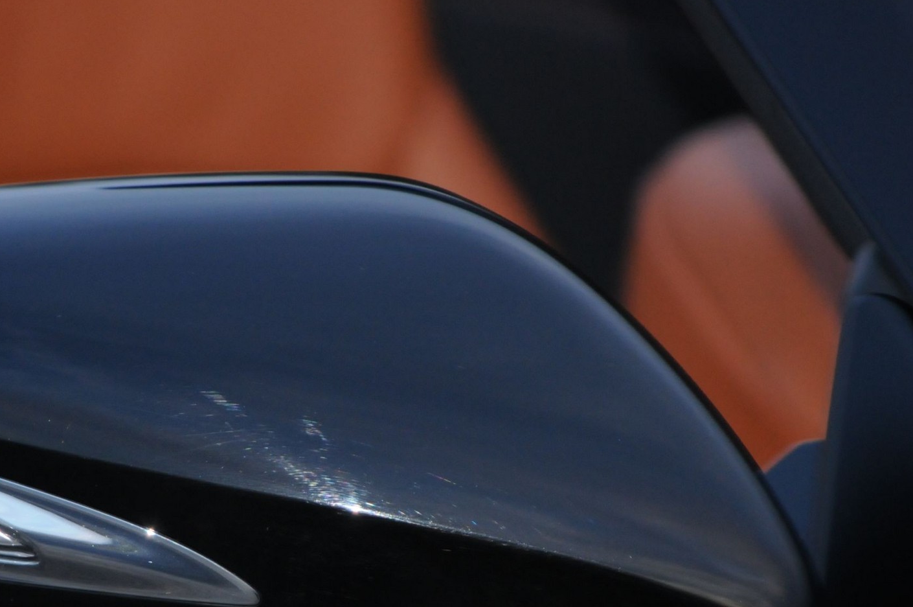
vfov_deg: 2.6
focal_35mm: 532
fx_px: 13478
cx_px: 252
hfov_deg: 3.9
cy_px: 502
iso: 1000
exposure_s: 1/60
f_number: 8
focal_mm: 200
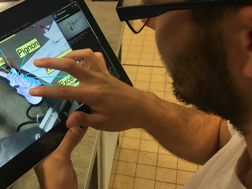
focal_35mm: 51
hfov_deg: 35.6
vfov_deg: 28.6
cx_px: 32
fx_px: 371
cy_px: 101
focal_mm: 4.15
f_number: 2.2
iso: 125
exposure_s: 1/33
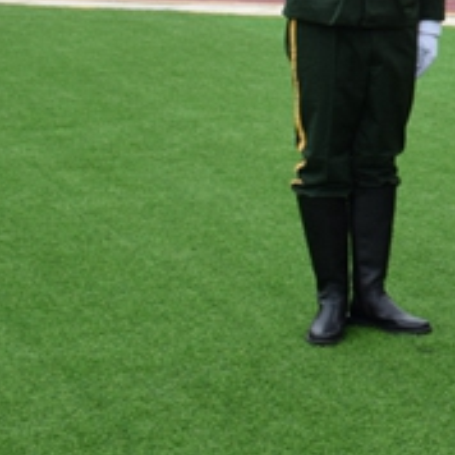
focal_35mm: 132
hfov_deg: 11.7
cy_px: -14
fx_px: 1962
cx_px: 936
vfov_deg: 13.0
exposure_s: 1/200
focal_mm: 23
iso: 400
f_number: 7.1
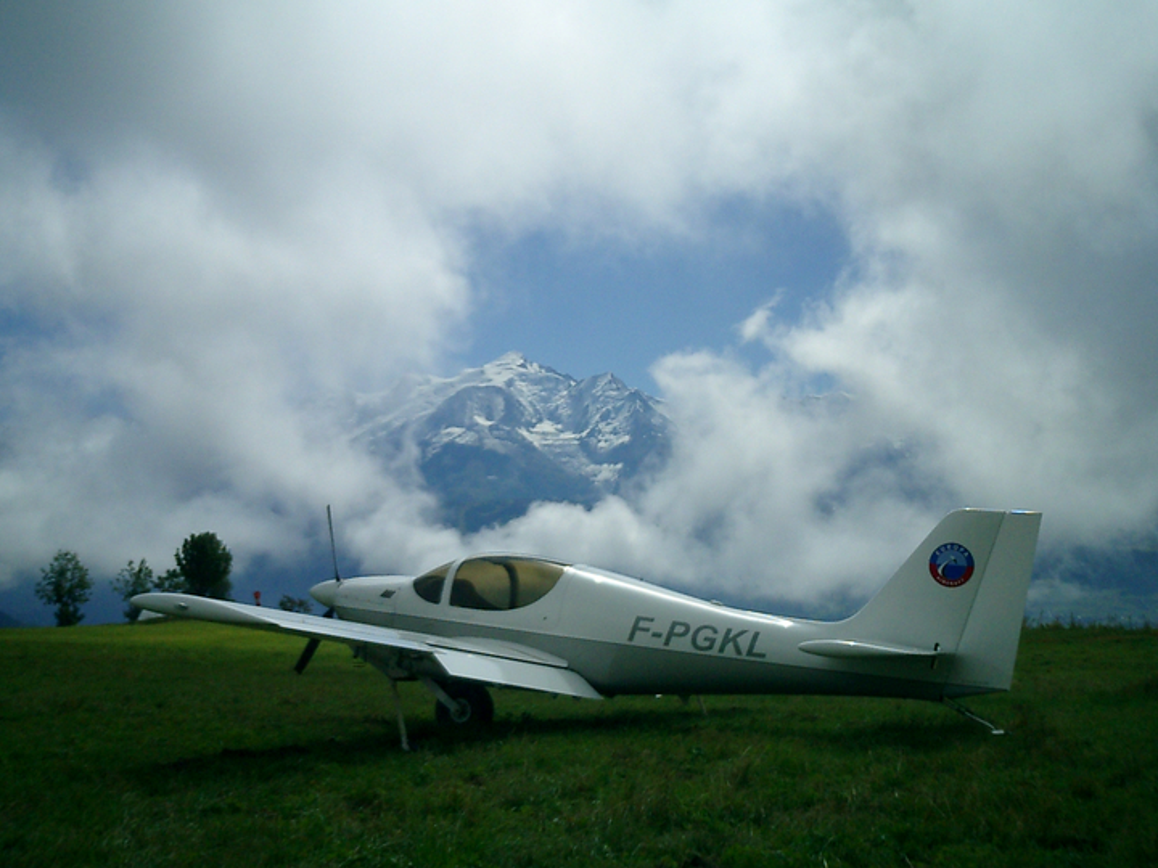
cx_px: 581
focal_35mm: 40
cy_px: 397
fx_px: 1338
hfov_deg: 46.8
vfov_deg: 35.9
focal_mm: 7.5
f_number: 3.2
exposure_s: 1/6400
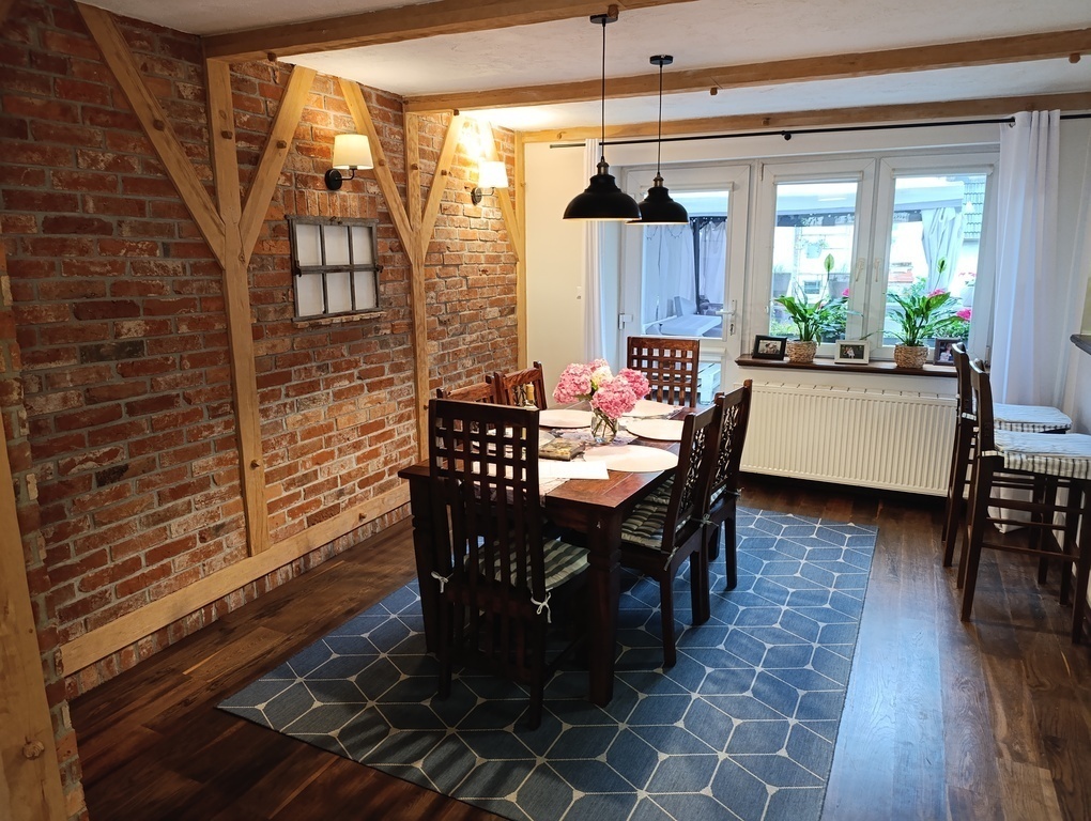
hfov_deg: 73.8
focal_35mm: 23
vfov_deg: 59.0
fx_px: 726
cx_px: 546
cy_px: 410
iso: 1000
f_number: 1.6
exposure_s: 1/33.3
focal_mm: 6.14
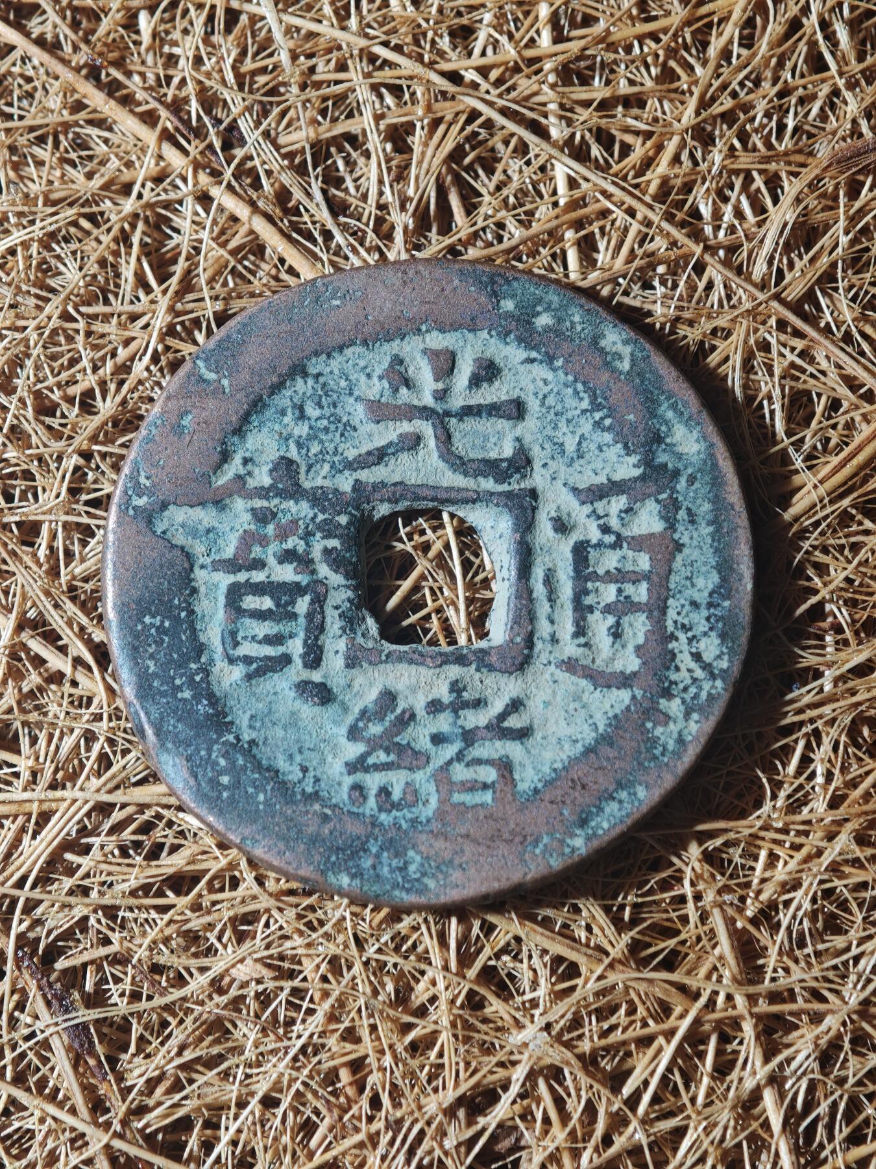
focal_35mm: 77
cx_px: 438
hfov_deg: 19.1
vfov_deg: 25.3
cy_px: 584
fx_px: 2598
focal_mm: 9
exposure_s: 1/100
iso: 100
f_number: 2
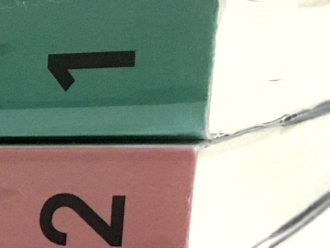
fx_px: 1068
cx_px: -230
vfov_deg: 12.1
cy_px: 448
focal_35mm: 112
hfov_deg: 15.5
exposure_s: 1/17
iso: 200
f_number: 2.2
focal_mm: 4.15
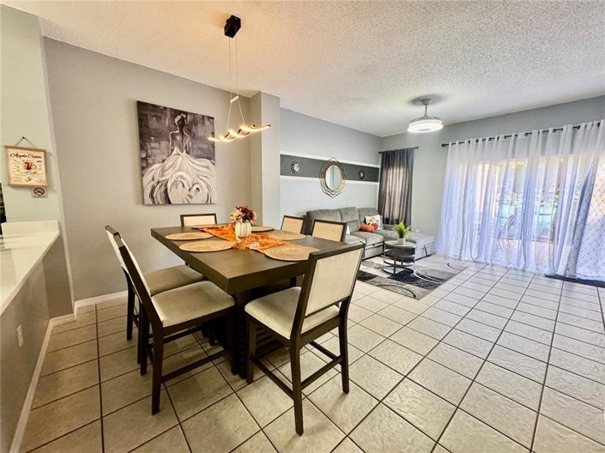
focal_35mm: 14
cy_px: 226
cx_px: 302
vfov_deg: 85.6
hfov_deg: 102.1
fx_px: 245
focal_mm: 2.22
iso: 320
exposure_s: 1/60
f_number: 2.2
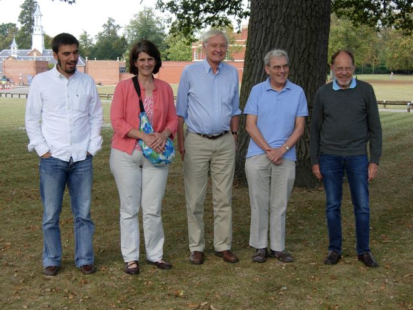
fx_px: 740
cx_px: 206
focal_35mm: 62
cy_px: 155
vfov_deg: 23.7
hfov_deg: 31.2
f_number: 4.4
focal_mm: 12.9
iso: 50
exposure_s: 1/144
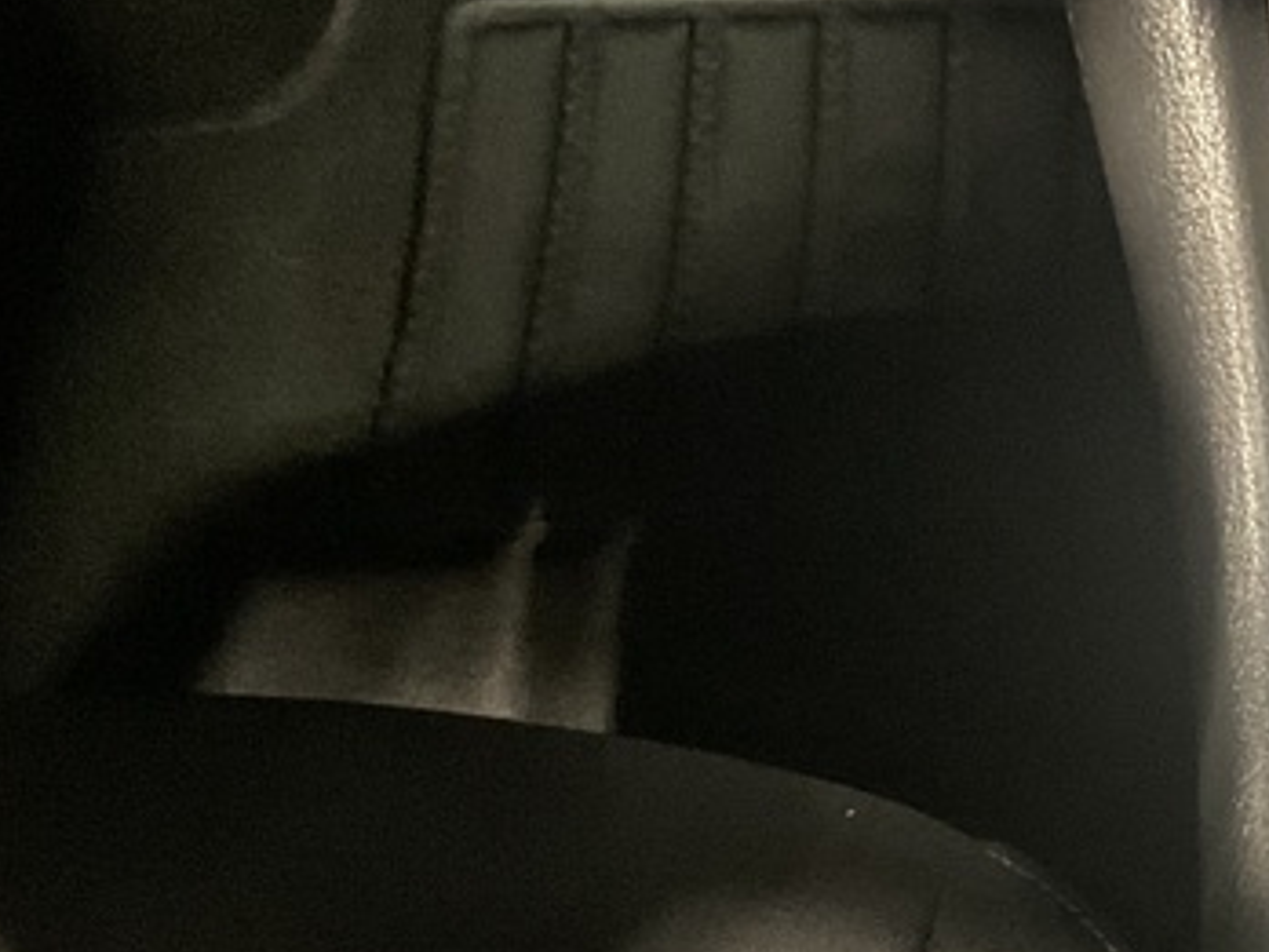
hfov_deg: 22.0
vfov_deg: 18.2
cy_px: 846
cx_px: 1634
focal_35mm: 80
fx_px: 2933
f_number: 1.8
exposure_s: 1/20
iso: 500
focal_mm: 3
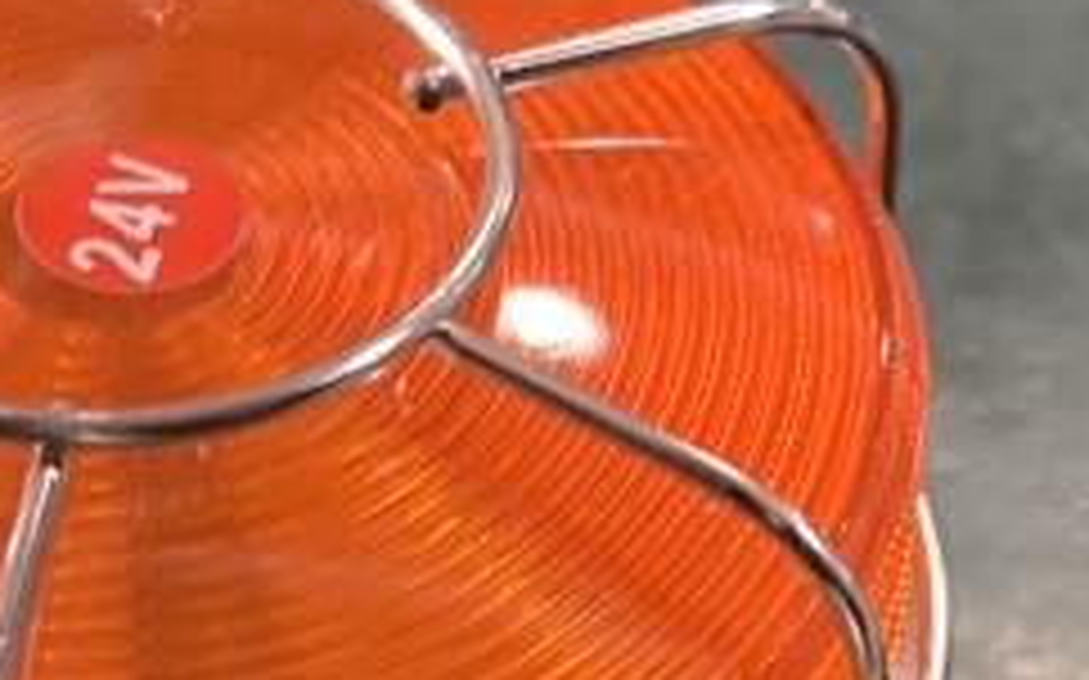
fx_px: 3352
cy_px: 1004
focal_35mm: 113
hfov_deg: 18.4
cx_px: 594
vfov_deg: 11.1
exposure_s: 1/33
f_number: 1.5
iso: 400
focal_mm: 5.7
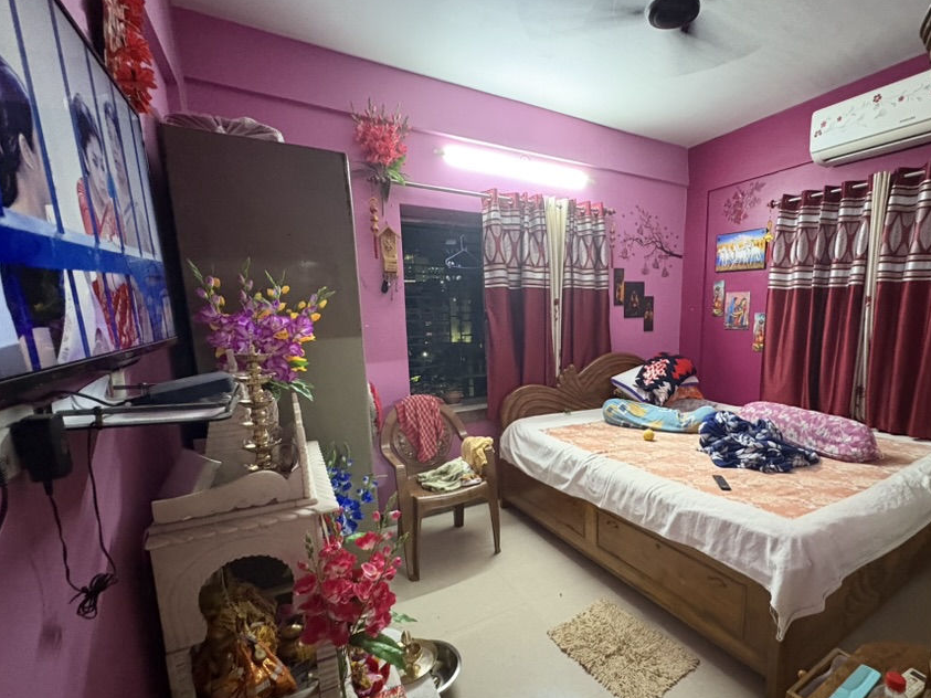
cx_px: 556
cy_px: 392
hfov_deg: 89.9
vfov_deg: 74.4
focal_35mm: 17
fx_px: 457
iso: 800
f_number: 2.2
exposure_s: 1/33
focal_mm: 2.22
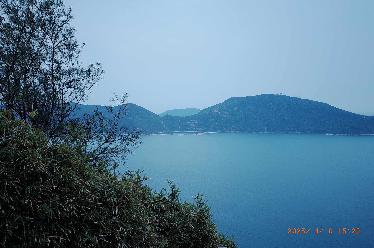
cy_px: 124
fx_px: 363
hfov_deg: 54.5
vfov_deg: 37.7
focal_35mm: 35
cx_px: 187
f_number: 5.6
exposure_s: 1/60
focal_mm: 18.3
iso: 100
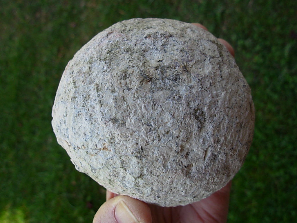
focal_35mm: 38
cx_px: 148
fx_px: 326
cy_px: 112
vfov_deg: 37.7
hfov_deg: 49.0
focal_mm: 6.3
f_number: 2.9
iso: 50
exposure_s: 1/181
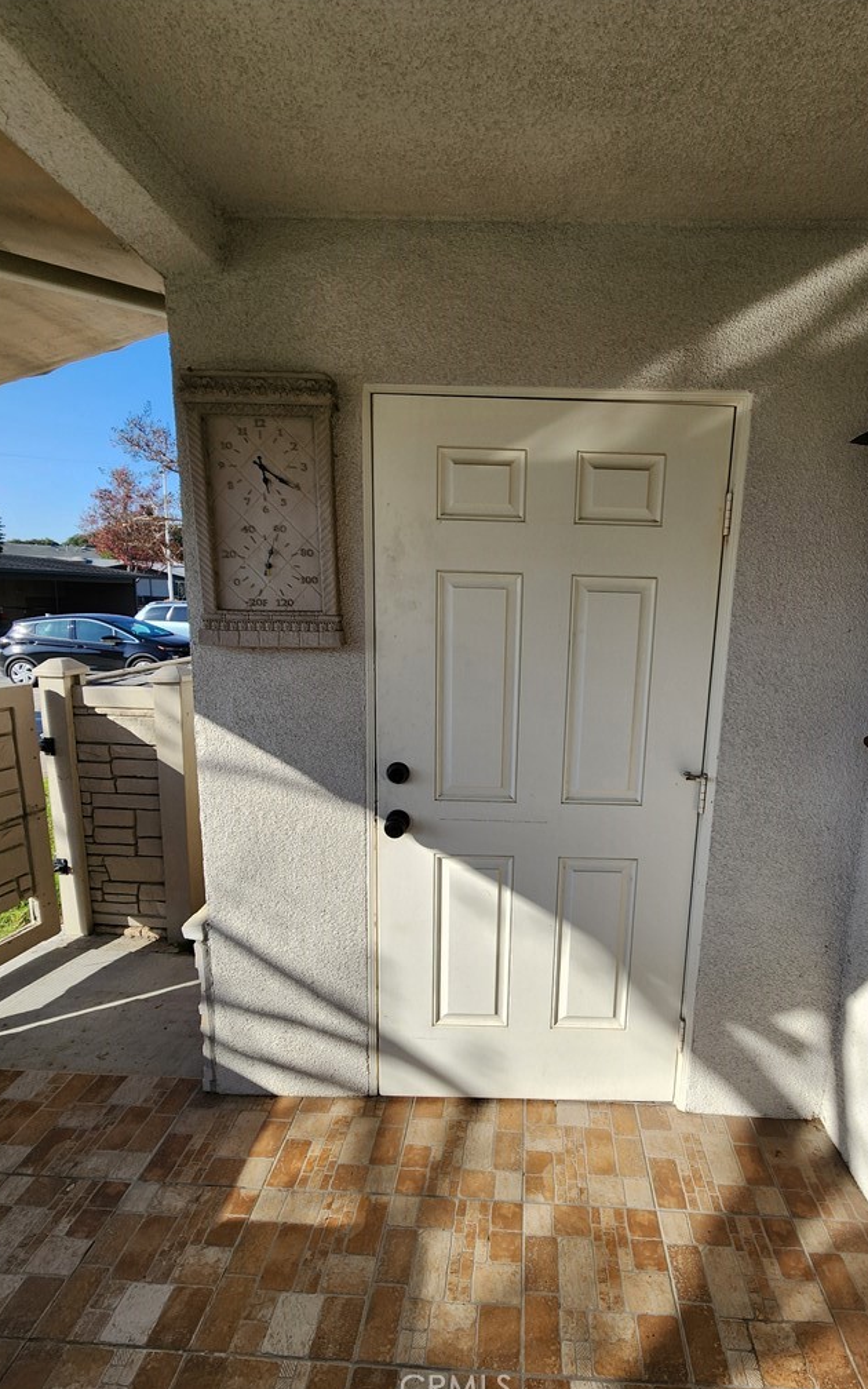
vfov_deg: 105.3
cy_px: 701
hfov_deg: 77.9
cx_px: 514
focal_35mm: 14
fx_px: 530
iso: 50
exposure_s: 1/1262
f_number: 2.2
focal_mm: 2.2
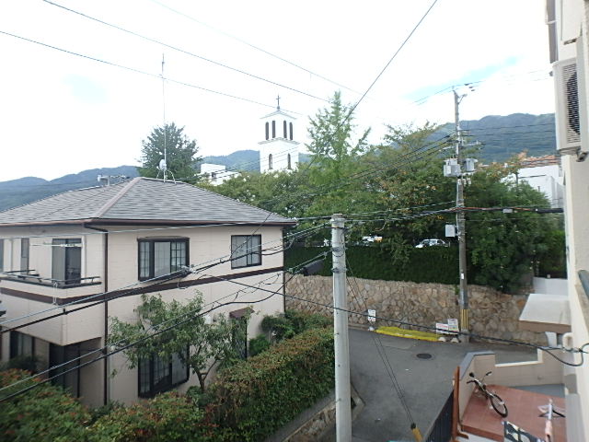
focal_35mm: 21
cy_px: 221
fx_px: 357
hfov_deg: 79.0
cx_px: 294
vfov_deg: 63.4
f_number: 3.5
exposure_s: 1/320
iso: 125
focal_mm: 3.7
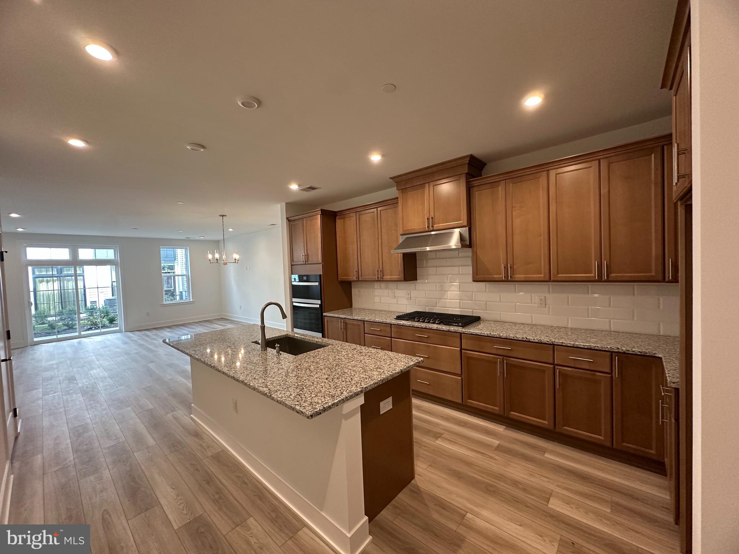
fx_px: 299
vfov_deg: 85.7
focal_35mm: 14
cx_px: 370
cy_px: 277
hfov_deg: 102.1
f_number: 2.2
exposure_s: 1/120
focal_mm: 2.22
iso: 320
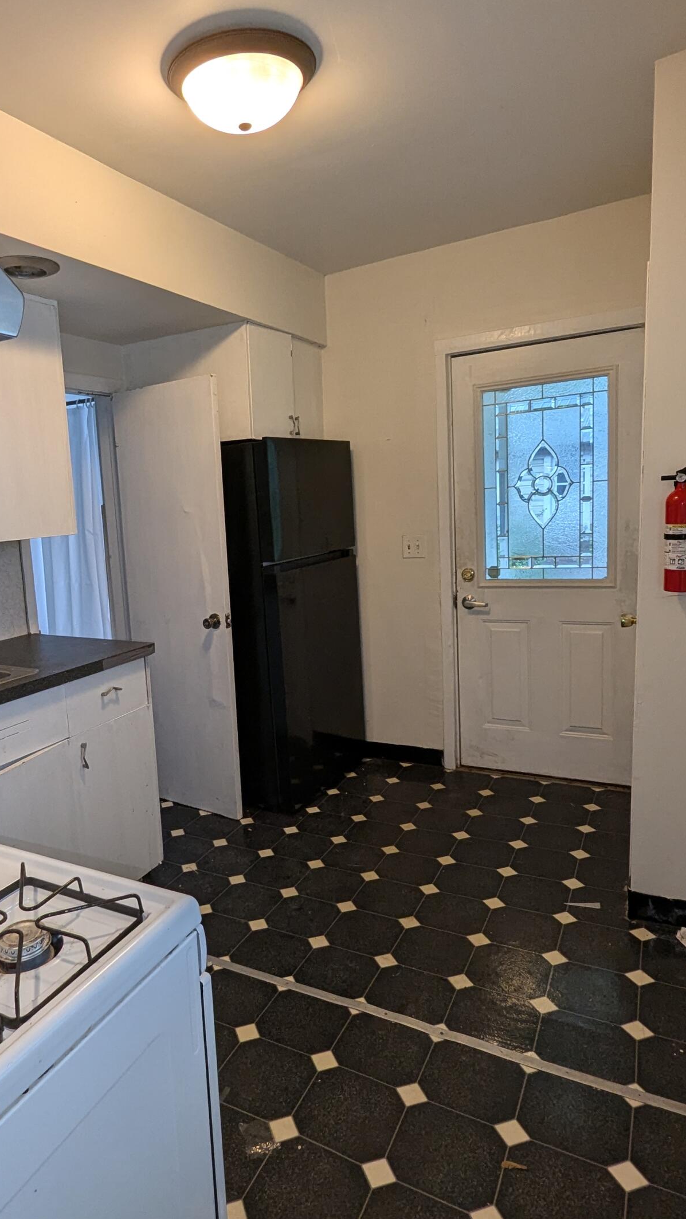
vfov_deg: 86.6
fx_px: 647
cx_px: 238
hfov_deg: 54.9
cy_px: 597
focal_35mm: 20
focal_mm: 1.95
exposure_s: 1/40
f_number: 2.2
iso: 108
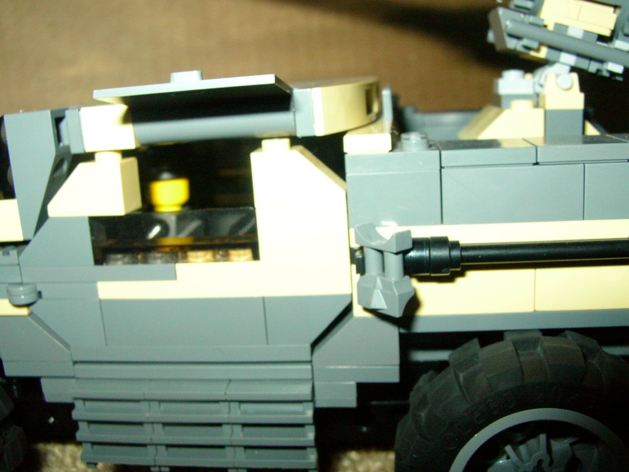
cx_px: 314
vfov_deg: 39.7
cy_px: 236
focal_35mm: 36
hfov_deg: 51.4
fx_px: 654
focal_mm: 6
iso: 200
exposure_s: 1/60.1
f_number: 3.7
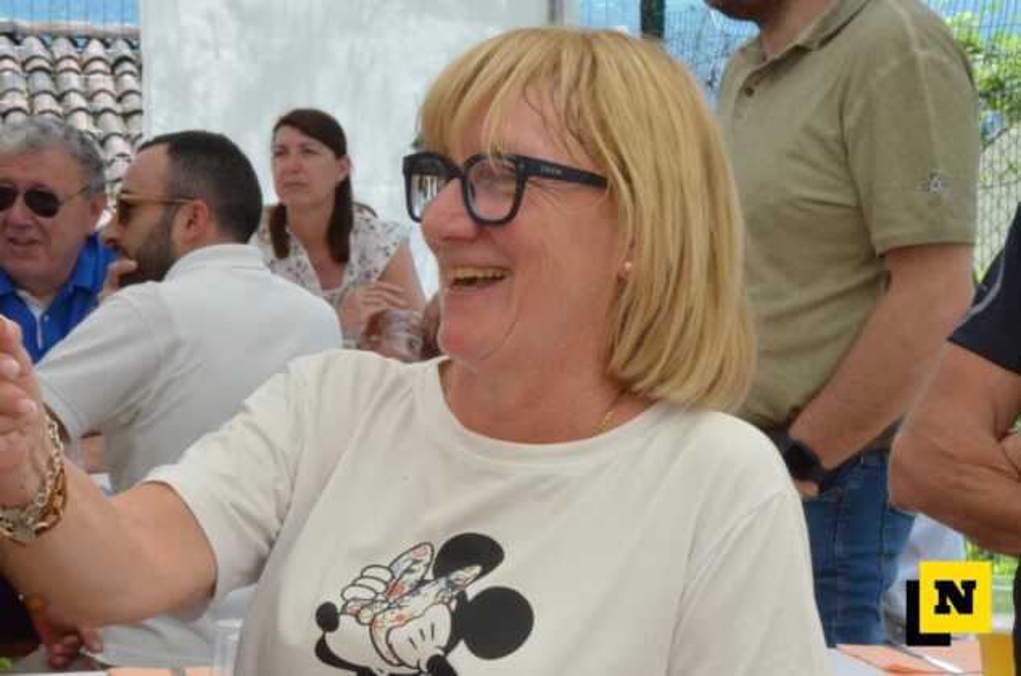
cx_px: 510
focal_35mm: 142
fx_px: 4033
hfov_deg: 14.4
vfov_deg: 9.6
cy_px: 338
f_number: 36
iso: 4000
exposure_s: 1/160
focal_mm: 95
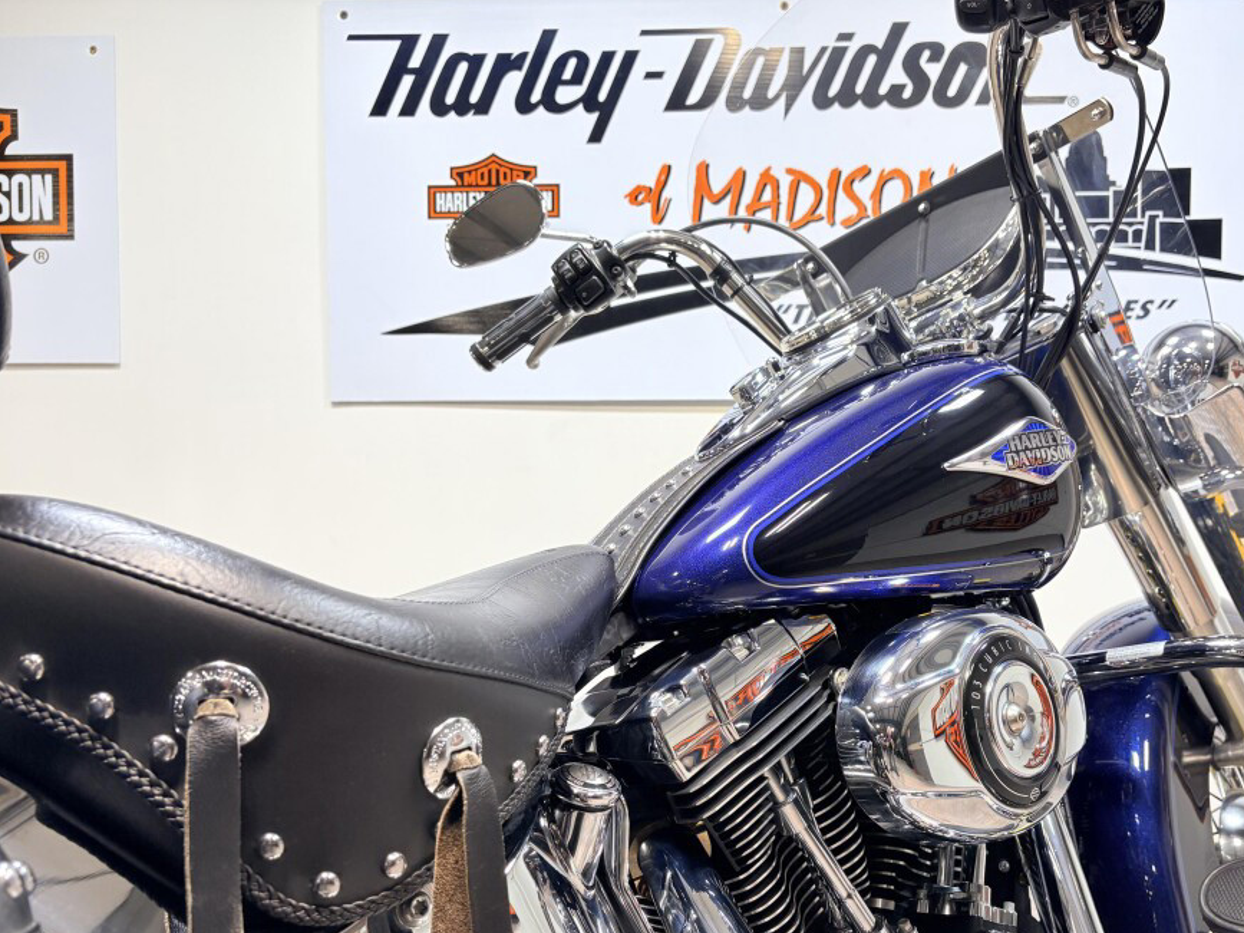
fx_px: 1150
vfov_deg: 43.9
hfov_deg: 56.4
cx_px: 741
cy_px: 570
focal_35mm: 32
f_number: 1.6
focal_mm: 5.96
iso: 50
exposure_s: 1/120
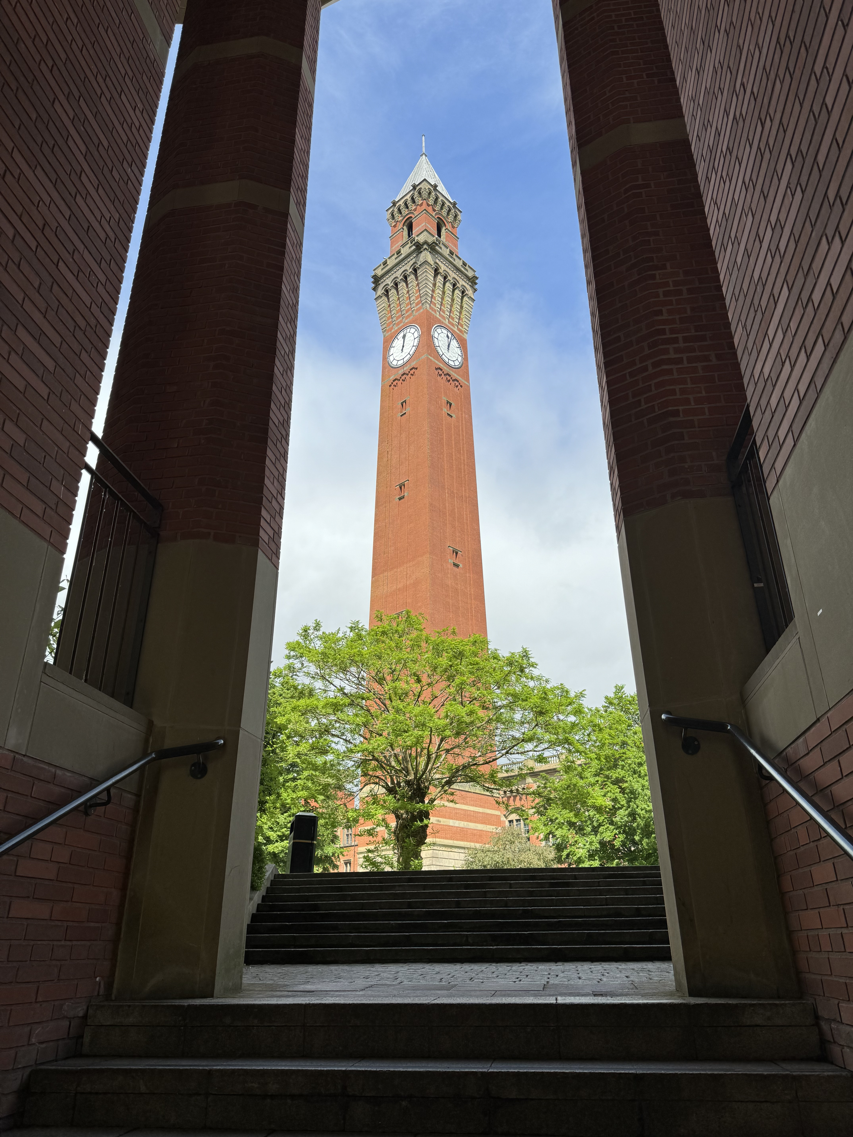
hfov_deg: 56.8
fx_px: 789
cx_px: 426
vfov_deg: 71.6
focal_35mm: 24
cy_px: 568
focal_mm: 6.76
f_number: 1.78
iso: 80
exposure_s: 1/4049
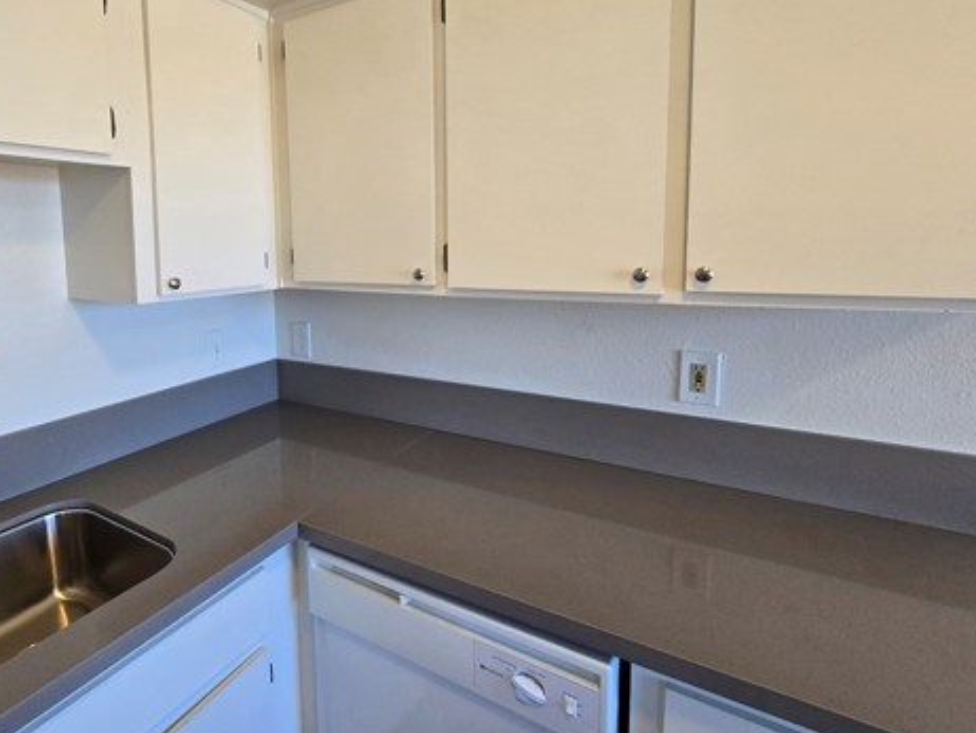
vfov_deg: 71.0
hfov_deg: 85.4
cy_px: 300
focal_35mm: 18
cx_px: 346
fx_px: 508
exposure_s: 1/60
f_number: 2.2
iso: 80
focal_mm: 2.2
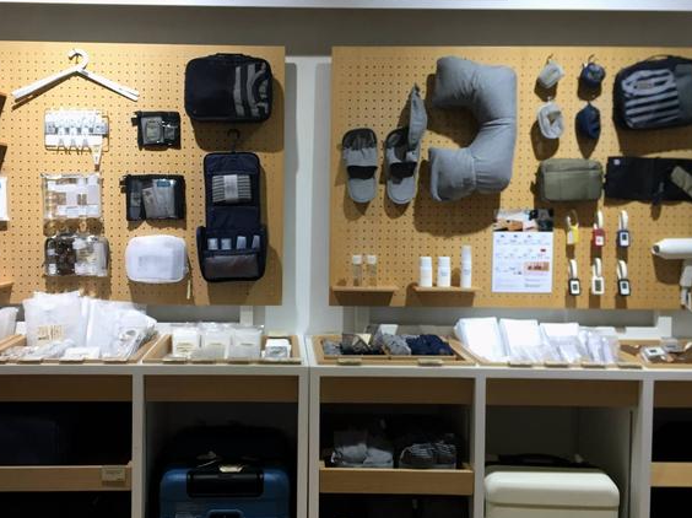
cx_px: 304
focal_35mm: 37
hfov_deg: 50.1
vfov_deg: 38.6
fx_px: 739
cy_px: 234
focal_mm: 4.15
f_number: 2.2
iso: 32
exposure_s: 1/33
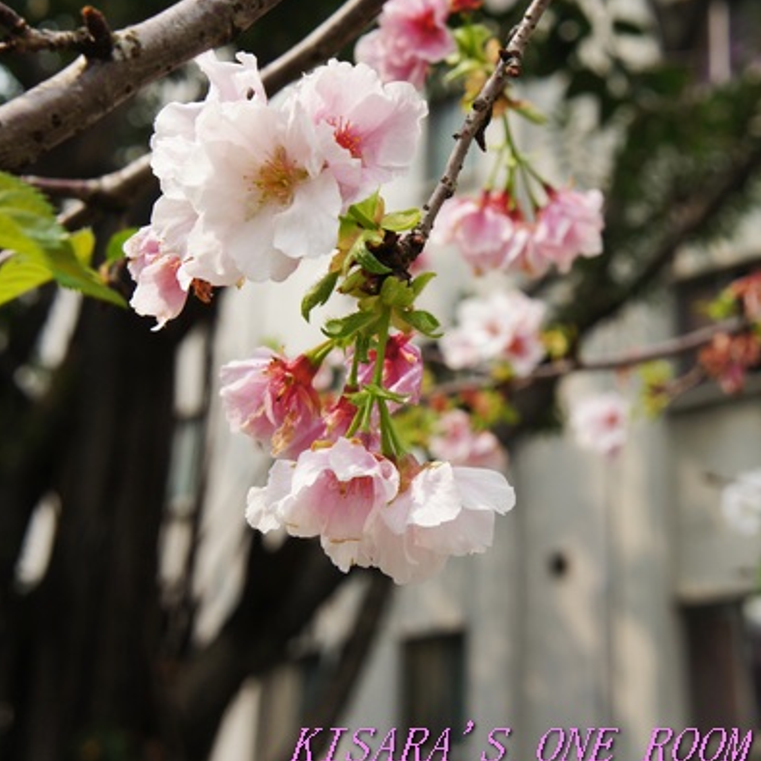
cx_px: 377
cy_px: 200
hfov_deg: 24.7
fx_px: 1741
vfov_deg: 24.4
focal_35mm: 70
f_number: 7.1
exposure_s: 1/250
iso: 200
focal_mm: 36
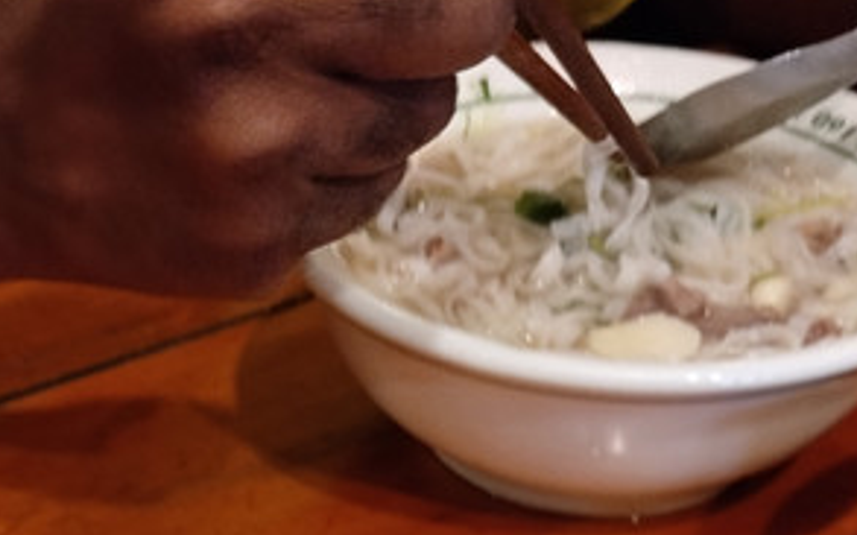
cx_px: 310
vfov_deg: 16.1
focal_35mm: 70
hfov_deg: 29.2
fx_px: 1635
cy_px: 931
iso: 320
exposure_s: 1/25
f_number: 1.8
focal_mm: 4.22
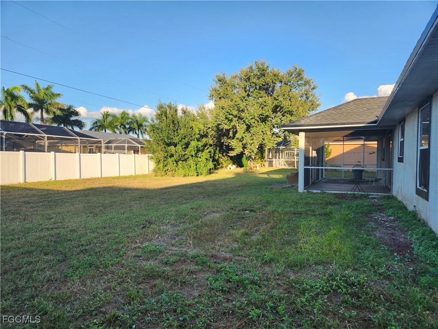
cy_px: 164
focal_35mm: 23
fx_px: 291
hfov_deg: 73.9
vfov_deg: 58.9
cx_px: 219
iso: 20
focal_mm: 5.4
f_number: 1.8
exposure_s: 1/519
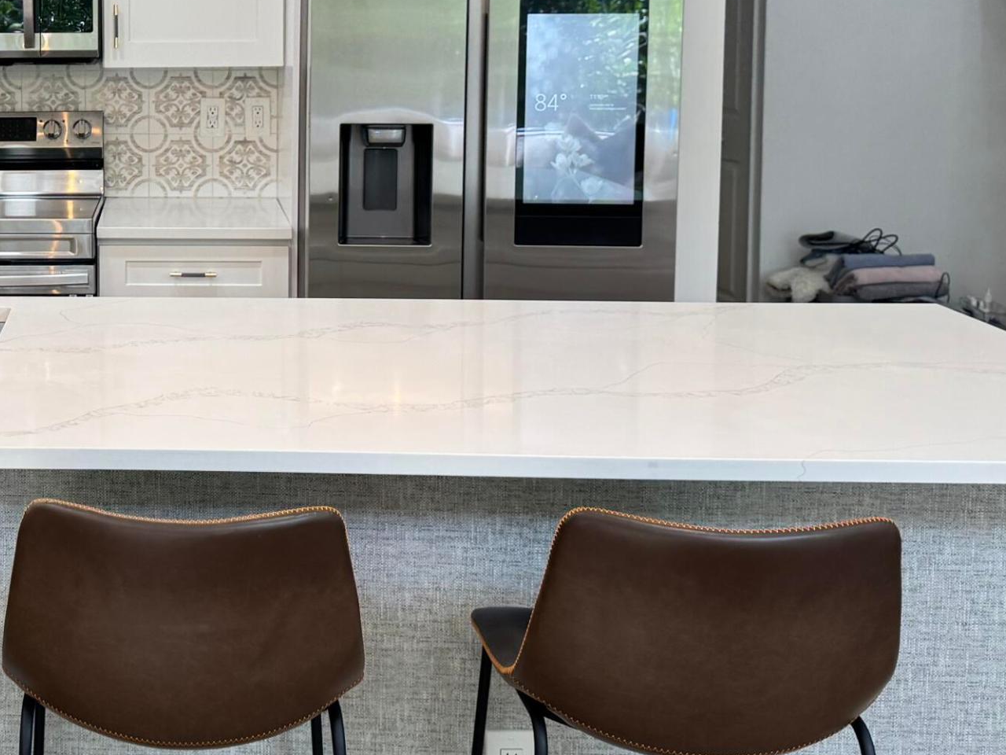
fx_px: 1569
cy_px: 133
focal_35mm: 54
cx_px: 61
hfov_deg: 33.3
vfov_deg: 26.4
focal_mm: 6.76
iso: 160
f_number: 1.78
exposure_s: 1/120
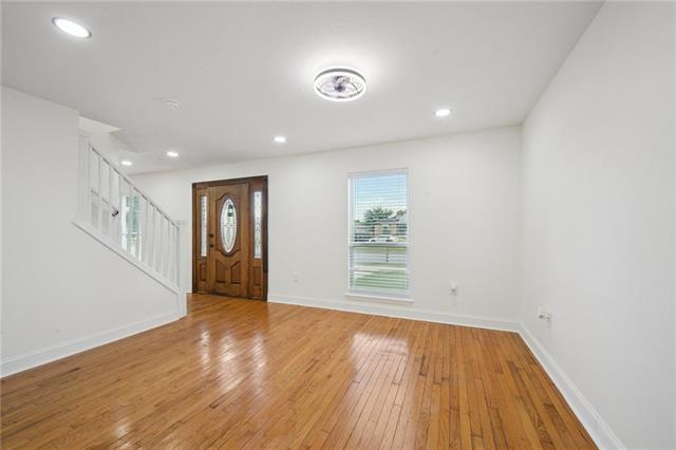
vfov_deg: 81.1
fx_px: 263
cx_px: 338
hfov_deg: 104.3
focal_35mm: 14
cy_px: 225
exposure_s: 1/20
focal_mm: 14
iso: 400
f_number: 11
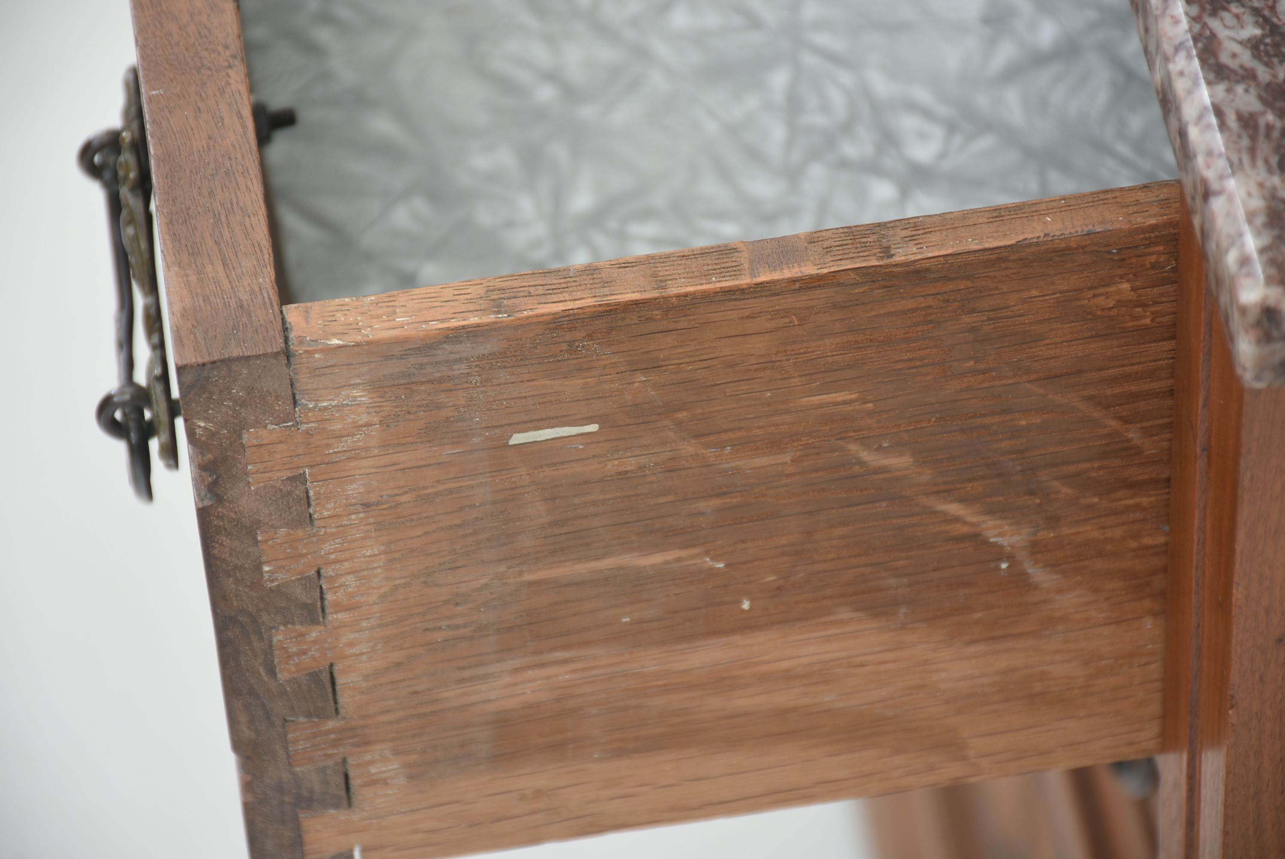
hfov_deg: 9.8
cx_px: 642
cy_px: 430
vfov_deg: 6.6
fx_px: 7501
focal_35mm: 210
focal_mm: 140
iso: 200
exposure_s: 1/160
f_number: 7.1
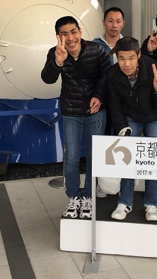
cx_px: 100
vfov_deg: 36.6
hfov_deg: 21.8
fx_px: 407
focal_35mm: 55
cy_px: 56
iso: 32
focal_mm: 4.15
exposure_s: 1/40
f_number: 2.2
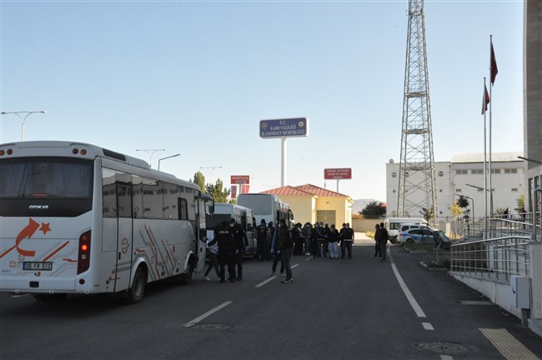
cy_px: 180
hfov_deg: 51.3
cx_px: 271
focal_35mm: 38
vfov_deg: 35.4
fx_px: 564
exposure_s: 1/250
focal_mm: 25
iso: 1600
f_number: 16
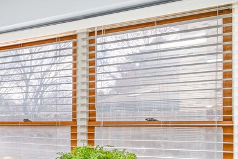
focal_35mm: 49
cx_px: -147
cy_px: 126
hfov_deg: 25.5
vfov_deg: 27.0
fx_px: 324
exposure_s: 1/2
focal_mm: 12
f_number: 10
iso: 200
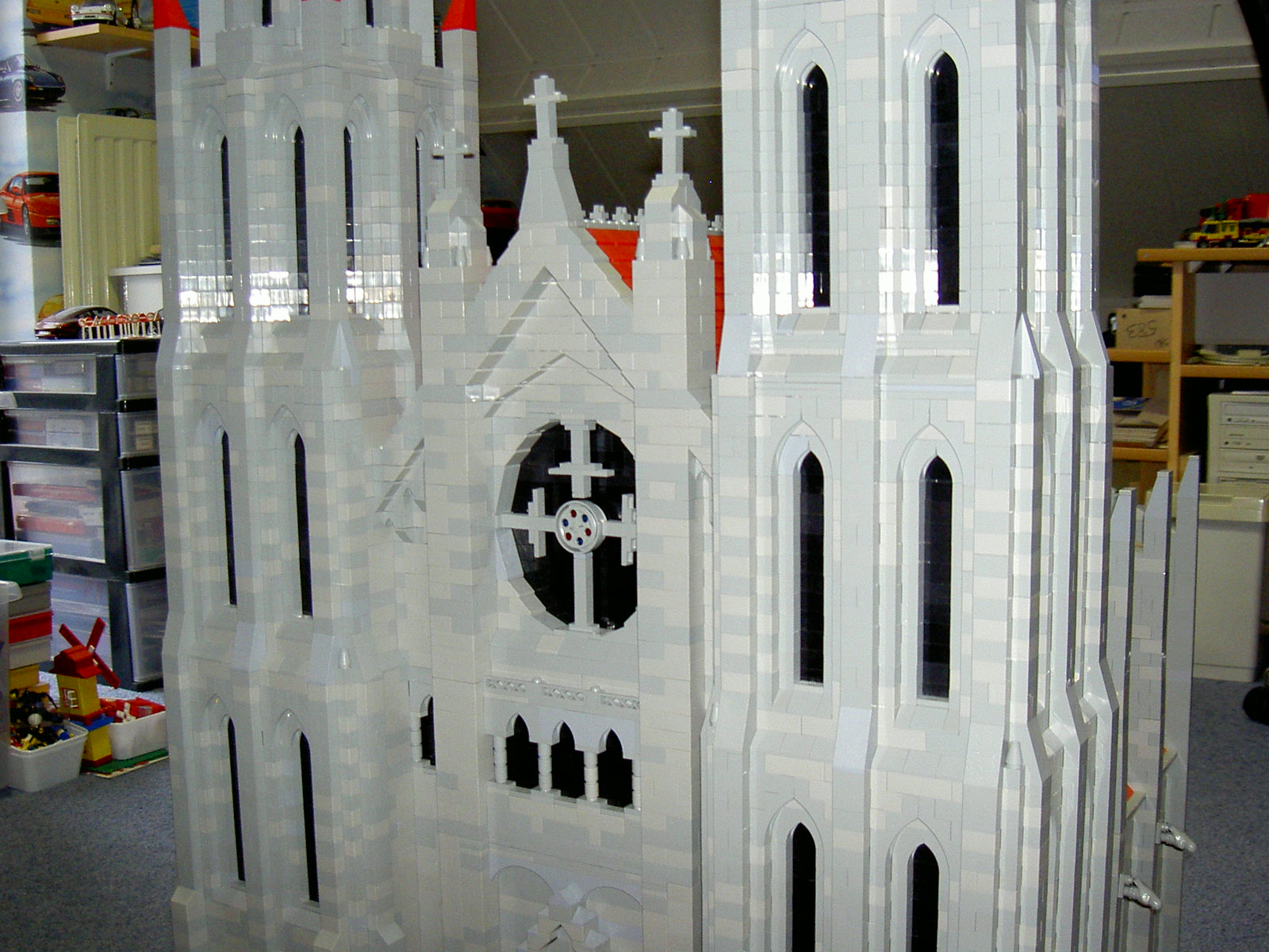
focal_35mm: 39
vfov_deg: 36.8
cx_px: 634
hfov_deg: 47.9
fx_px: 1430
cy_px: 476
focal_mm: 8
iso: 100
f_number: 2.8
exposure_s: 1/59.5
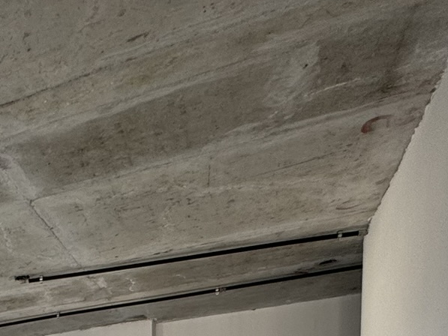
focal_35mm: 48
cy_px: 534
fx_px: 621
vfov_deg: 23.0
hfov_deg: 31.5
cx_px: -120
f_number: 2.2
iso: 50
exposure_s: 1/99
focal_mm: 2.22
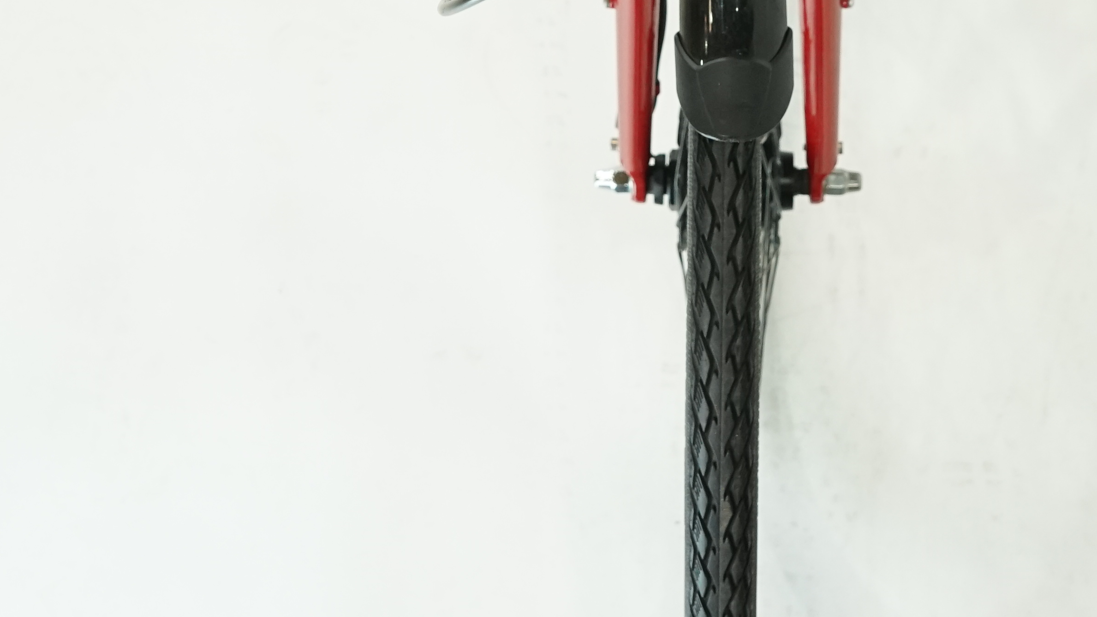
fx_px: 2153
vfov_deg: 15.2
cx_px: 721
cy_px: -286
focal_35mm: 74
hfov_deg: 28.4
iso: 1600
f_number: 6.3
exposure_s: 1/200
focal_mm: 28
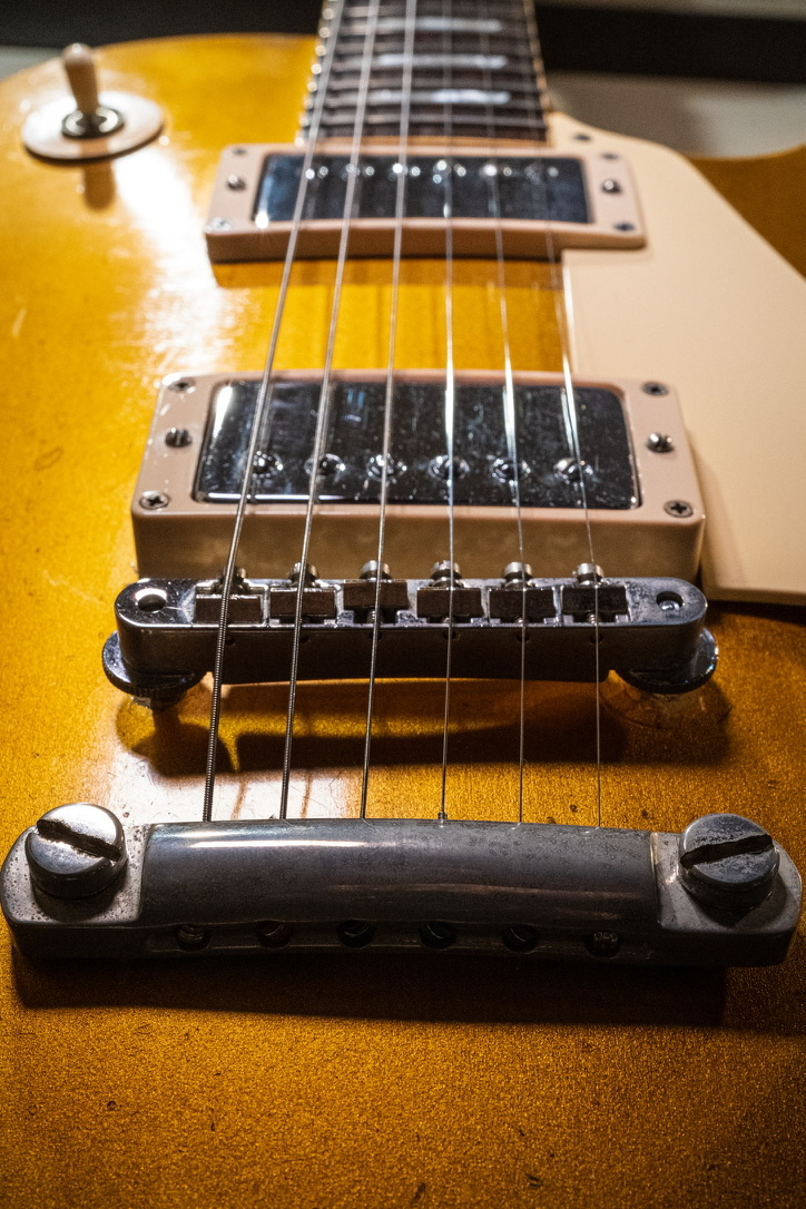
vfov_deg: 48.5
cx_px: 403
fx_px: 1343
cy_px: 604
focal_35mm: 40
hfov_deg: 33.4
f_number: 14
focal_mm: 40
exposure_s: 1/40
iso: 10000
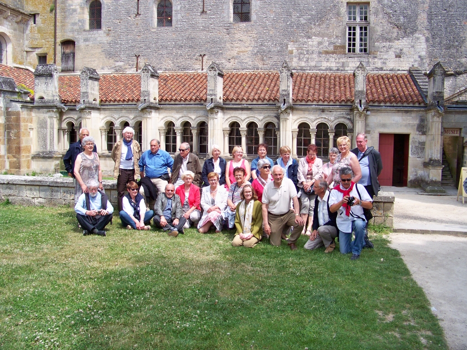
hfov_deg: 55.4
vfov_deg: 42.9
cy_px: 175
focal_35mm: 33
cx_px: 234
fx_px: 445
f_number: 2.8
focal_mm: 5.85
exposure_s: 1/500
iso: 80
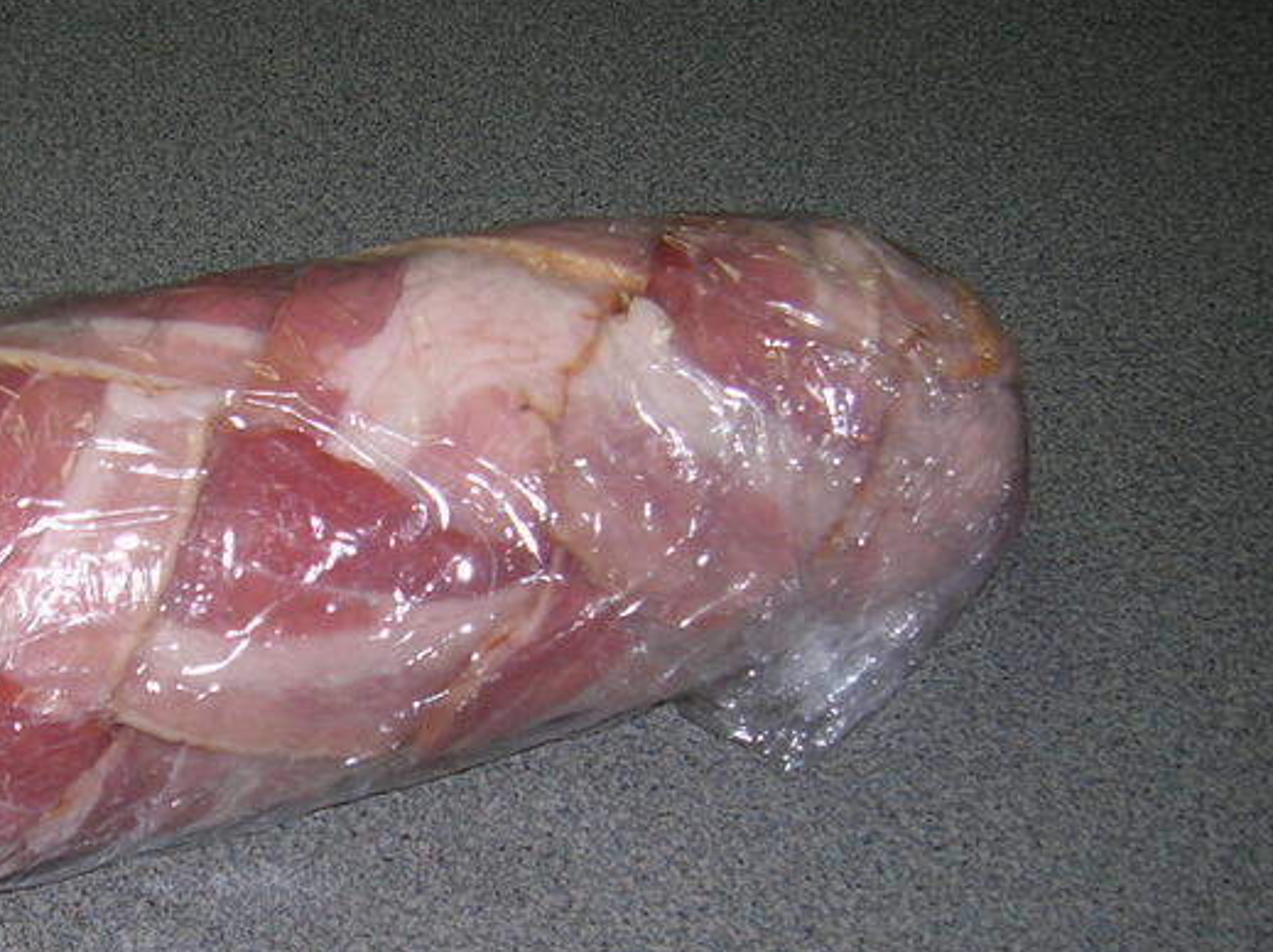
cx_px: 221
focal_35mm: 59
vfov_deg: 24.7
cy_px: 612
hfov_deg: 31.7
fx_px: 2167
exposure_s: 1/60.1
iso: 50
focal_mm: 5.7
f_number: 2.9
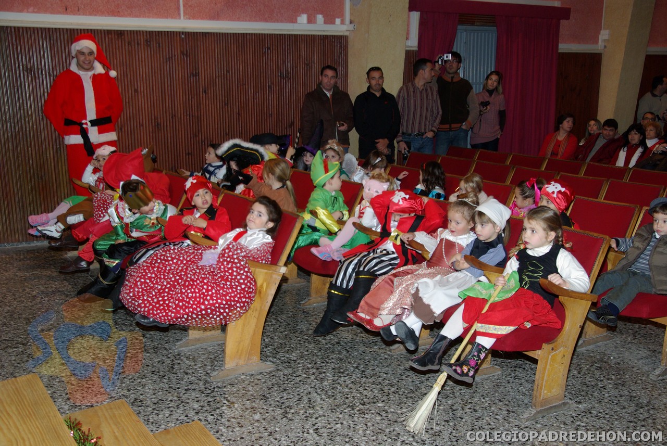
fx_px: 668
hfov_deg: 53.1
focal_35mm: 36
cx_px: 334
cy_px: 223
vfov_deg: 37.0
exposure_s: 1/45
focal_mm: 24
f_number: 4.5
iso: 400
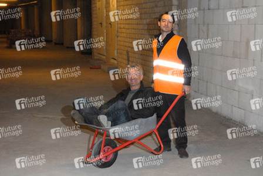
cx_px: 132
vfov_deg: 16.6
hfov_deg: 24.6
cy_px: 88
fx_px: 603
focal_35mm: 82
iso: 800
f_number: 4.5
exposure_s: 1/50
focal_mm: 55
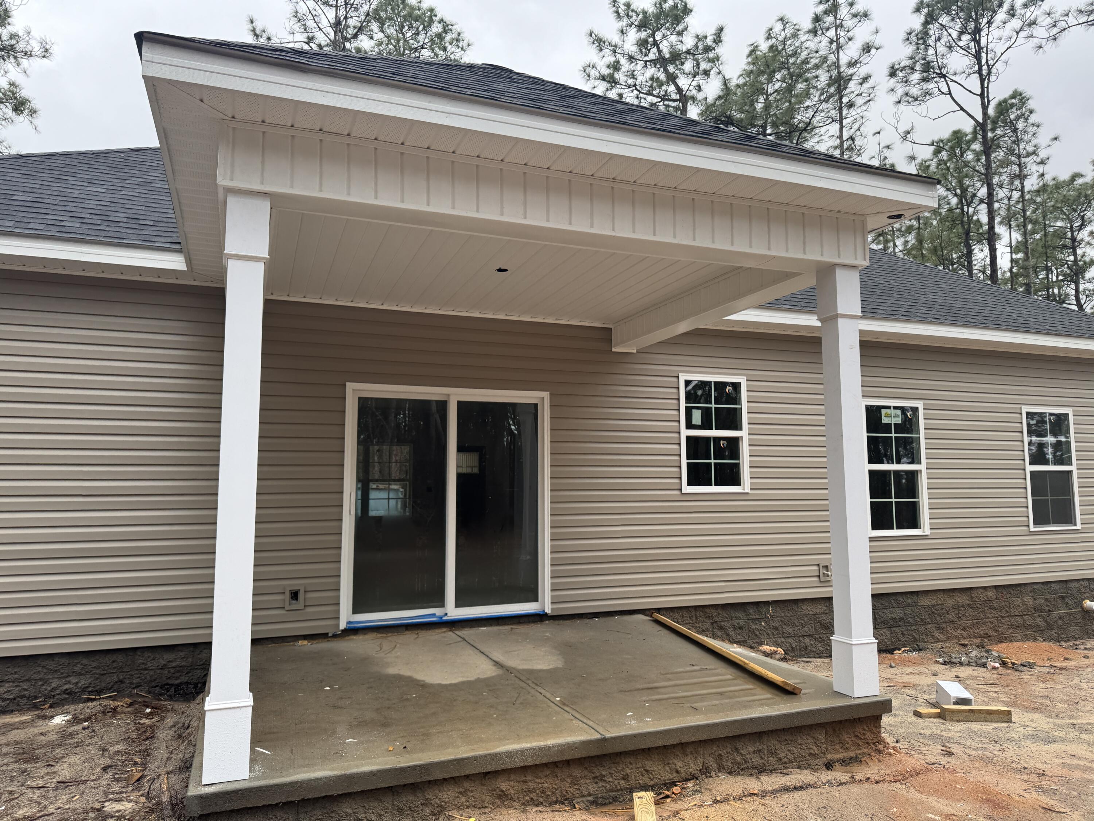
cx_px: 547
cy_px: 410
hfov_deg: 71.6
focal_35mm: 24
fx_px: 758
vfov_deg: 56.8
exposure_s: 1/651
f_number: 1.78
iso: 80
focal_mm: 6.76
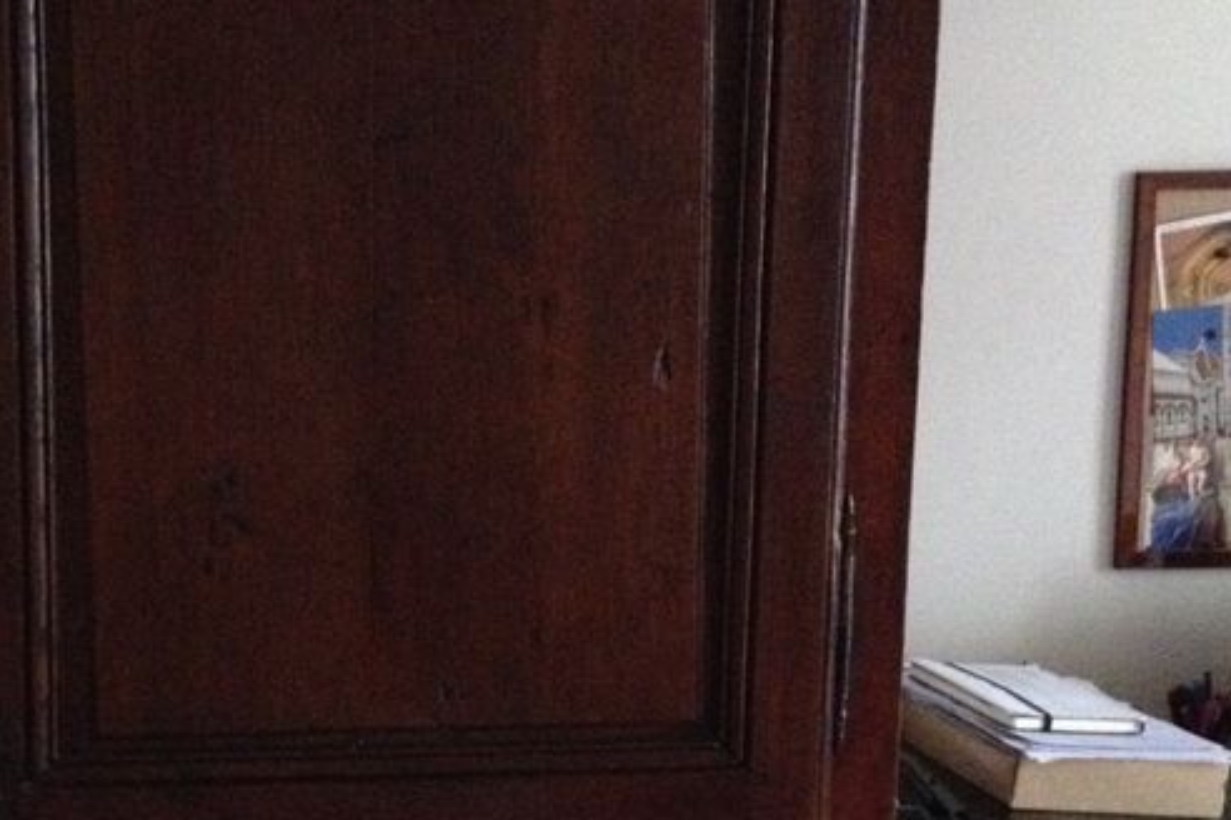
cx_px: 370
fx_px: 2530
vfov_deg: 18.4
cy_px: 570
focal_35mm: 74
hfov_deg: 27.1
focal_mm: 4.28
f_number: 2.4
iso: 800
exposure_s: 1/15
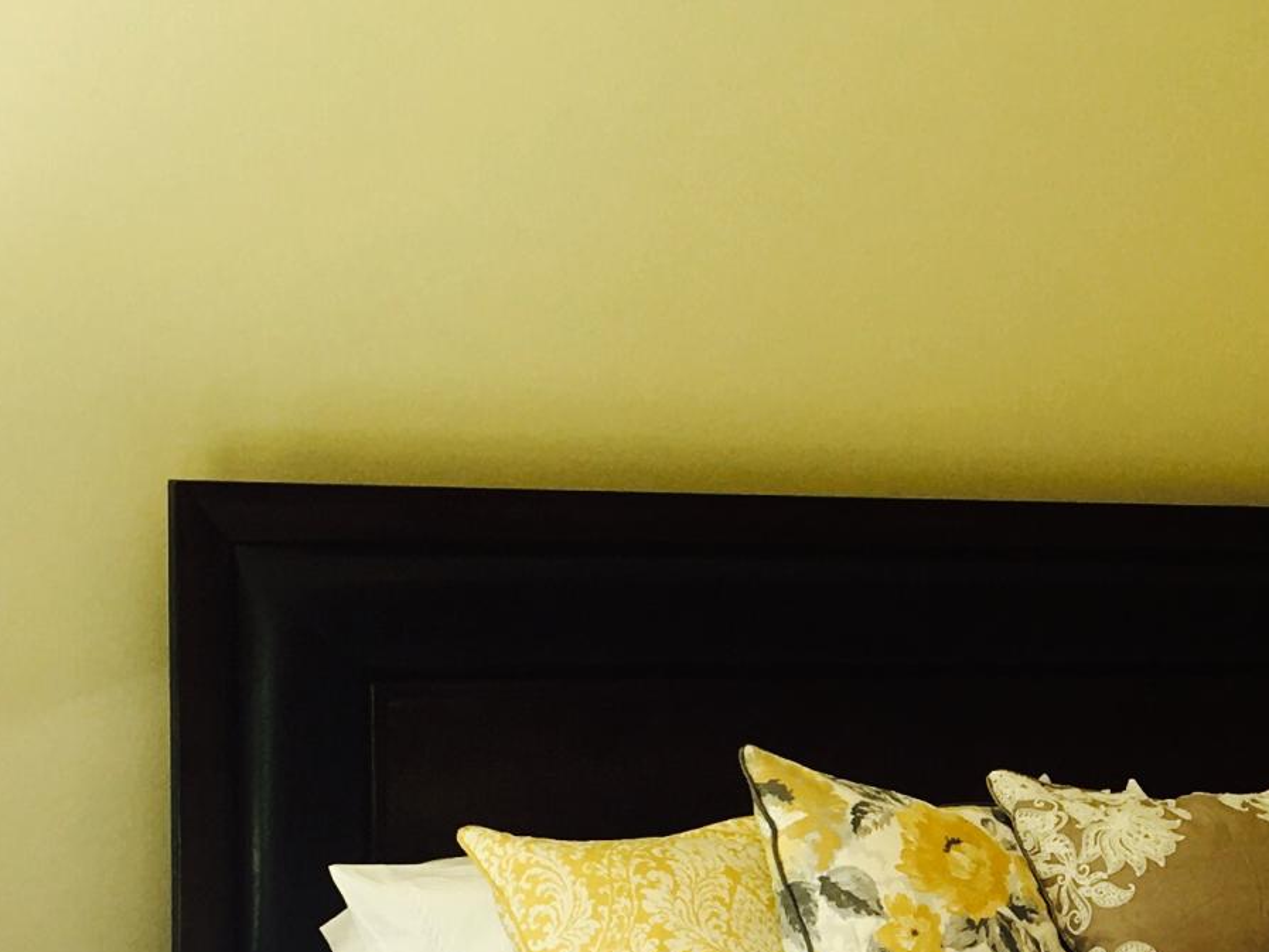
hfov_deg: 19.5
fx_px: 3556
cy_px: 1026
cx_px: 1320
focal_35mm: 97
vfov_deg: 14.9
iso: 25
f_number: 2.2
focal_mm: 4.15
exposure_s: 1/30
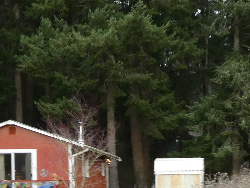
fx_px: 867
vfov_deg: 12.1
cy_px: 230
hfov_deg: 16.4
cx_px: 81
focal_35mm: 120
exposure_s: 1/125
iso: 200
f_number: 3.7
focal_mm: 6.3
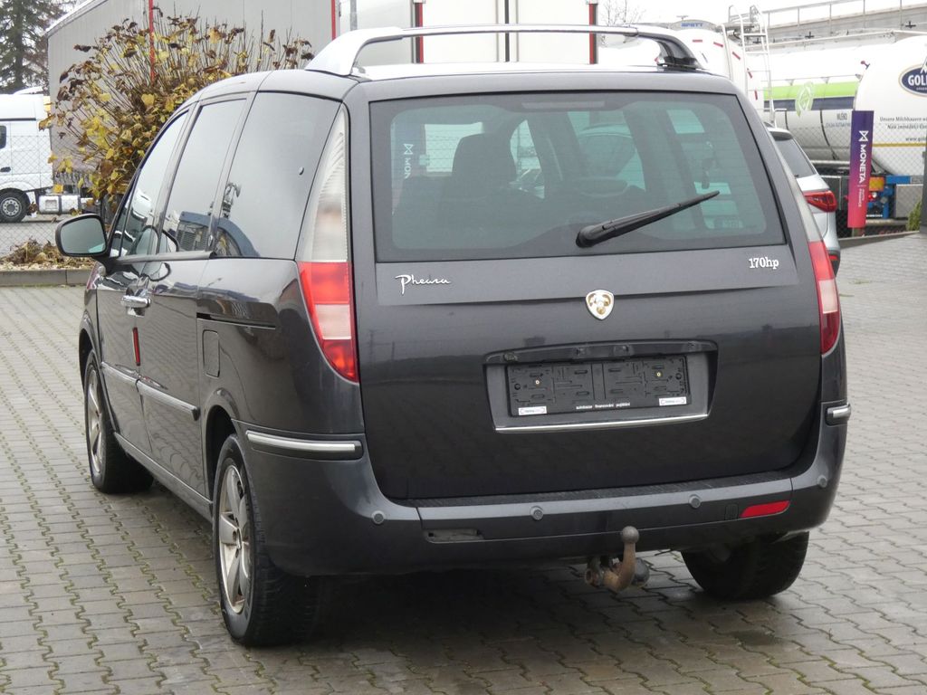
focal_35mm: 74
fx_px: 1982
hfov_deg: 26.3
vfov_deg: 19.9
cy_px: 348
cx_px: 464
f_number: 5.6
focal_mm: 13.3
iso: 400
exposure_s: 1/80
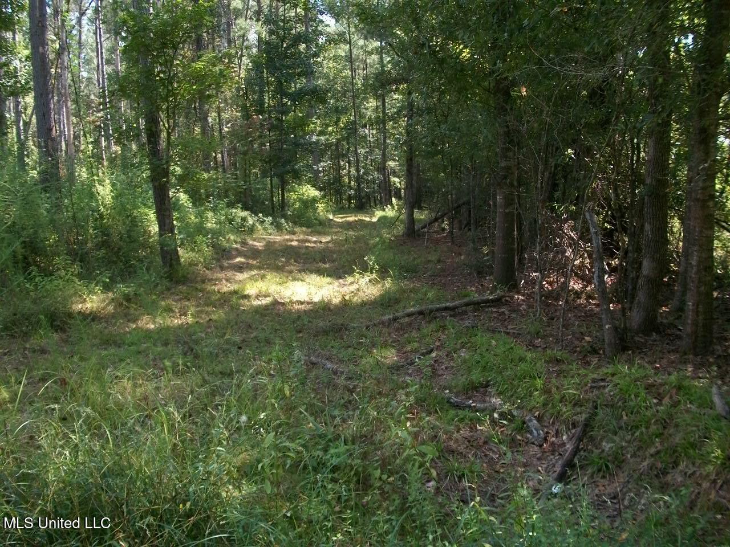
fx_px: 675
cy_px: 274
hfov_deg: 56.8
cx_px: 365
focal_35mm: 32
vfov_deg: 44.2
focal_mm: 5.7
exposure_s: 1/160
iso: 80
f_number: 2.9
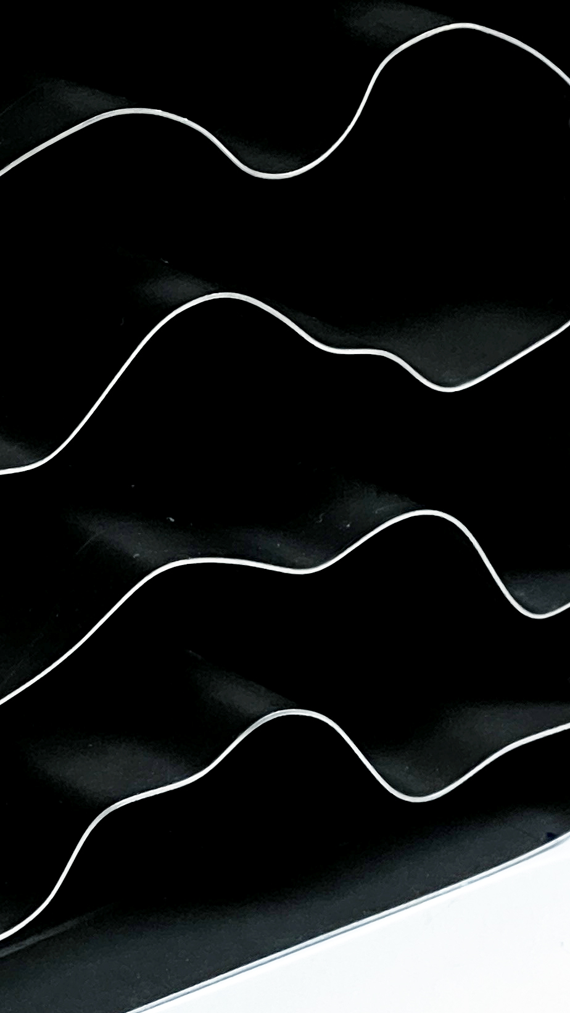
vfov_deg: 10.5
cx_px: 64
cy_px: 386
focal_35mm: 206
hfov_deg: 5.9
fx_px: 5533
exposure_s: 1/60
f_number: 2.8
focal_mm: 9
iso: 200
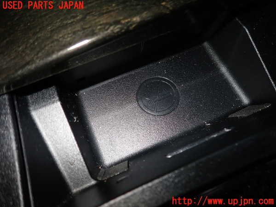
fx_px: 199
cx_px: 138
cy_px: 104
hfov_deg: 69.4
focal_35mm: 25
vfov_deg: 54.9
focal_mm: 4.5
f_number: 5.6
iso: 200
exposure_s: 1/30
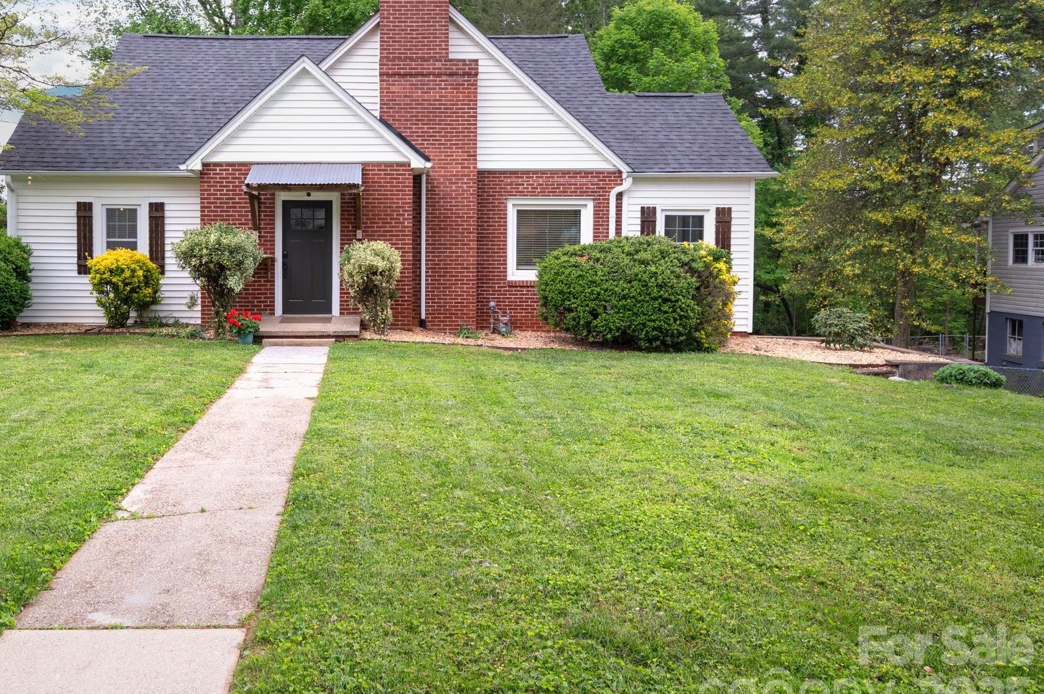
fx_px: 831
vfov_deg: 45.2
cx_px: 387
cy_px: 291
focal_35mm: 29
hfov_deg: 63.3
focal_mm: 21.5
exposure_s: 1/50
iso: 200
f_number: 8
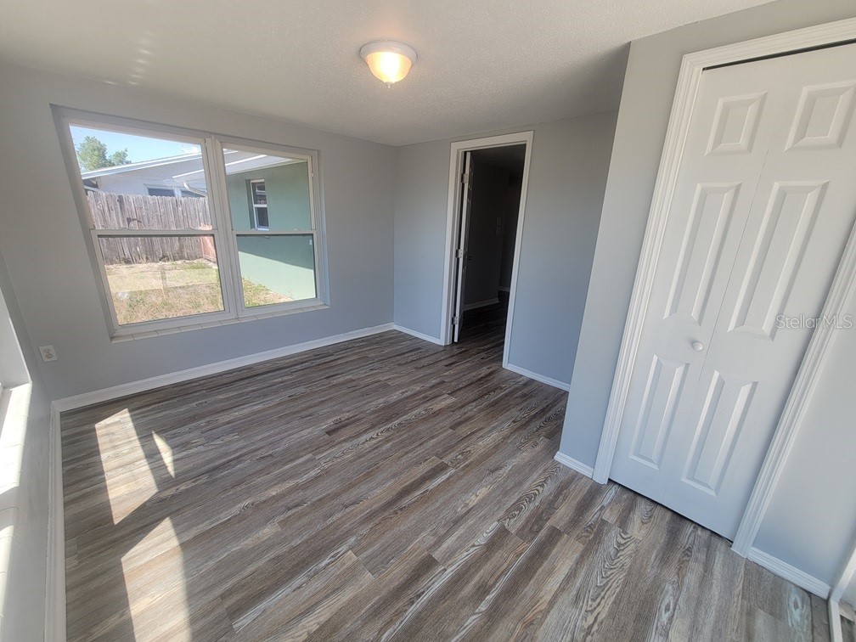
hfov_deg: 106.2
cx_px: 428
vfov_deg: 89.9
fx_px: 321
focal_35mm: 13
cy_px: 321
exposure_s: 1/281
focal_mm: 2.2
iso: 50
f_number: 2.2
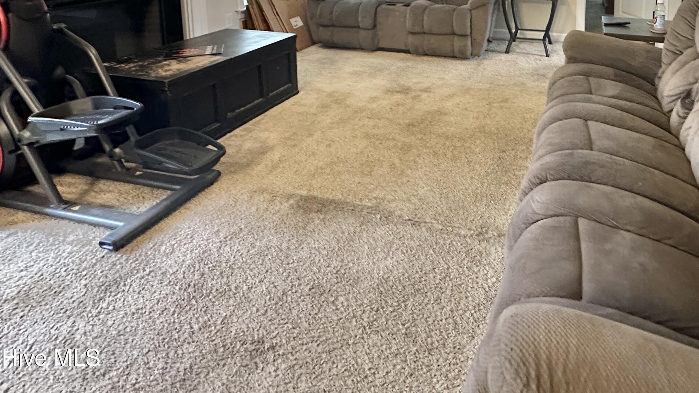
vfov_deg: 40.5
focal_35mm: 24
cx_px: 474
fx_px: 445
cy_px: -17
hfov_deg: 73.6
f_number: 2.2
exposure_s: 1/60
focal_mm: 2.22
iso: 500
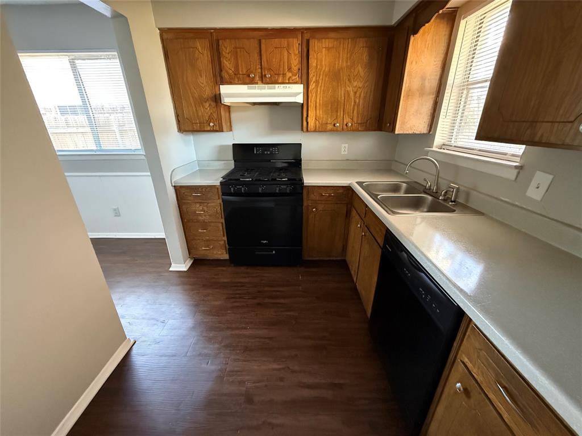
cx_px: 291
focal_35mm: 14
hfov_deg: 102.1
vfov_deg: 85.7
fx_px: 235
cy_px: 218
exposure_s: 1/43
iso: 1250
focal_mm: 2.22
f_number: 2.2
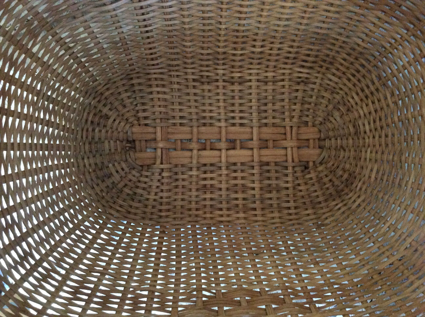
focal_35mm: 32
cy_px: 158
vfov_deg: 44.1
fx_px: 392
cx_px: 212
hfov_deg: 56.9
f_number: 2.4
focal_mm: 3.3
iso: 500
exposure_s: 1/15
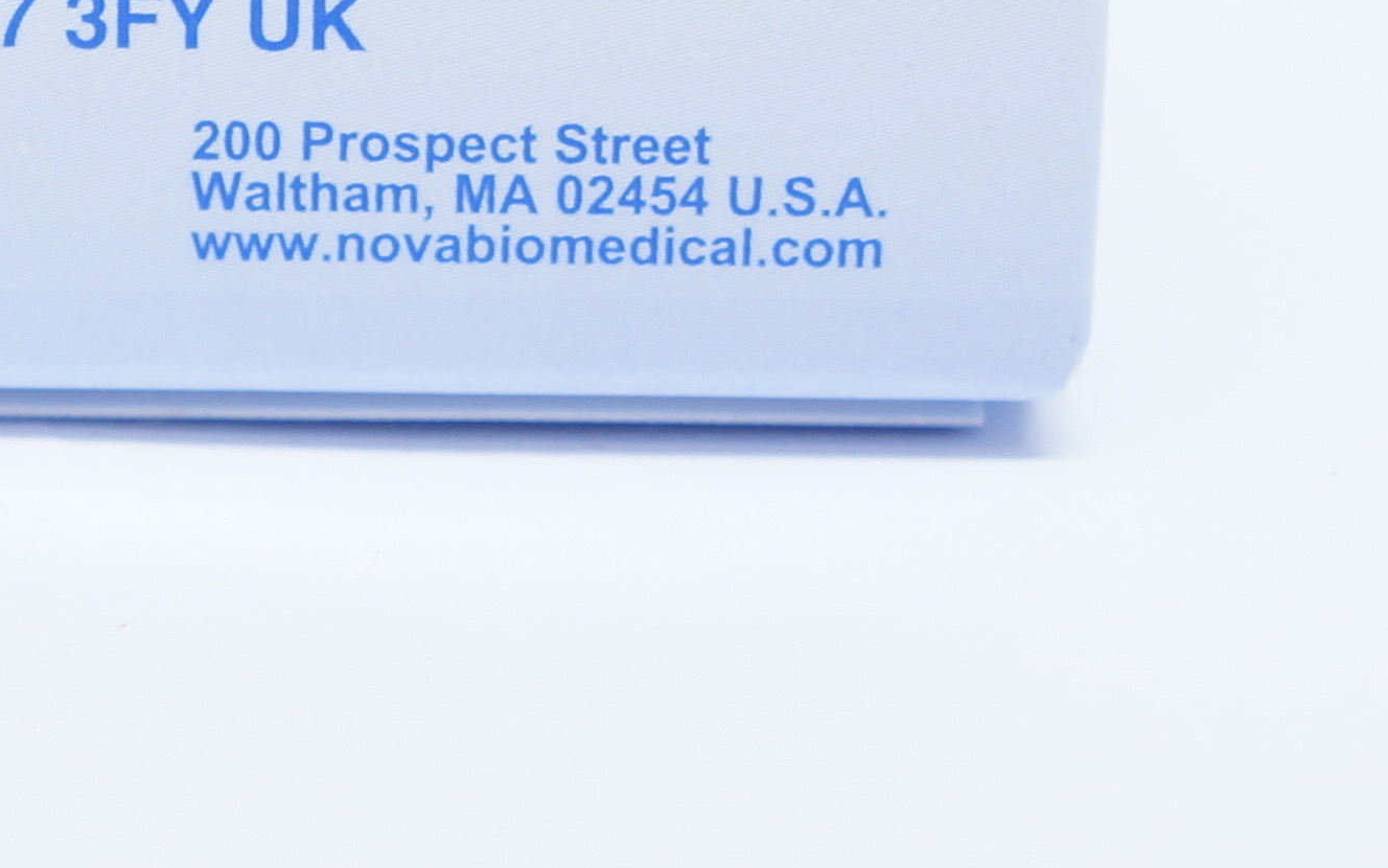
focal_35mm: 192
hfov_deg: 10.7
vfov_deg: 6.7
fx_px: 7263
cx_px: -252
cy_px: -513
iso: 200
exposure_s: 1/13
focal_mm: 34
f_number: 5.6
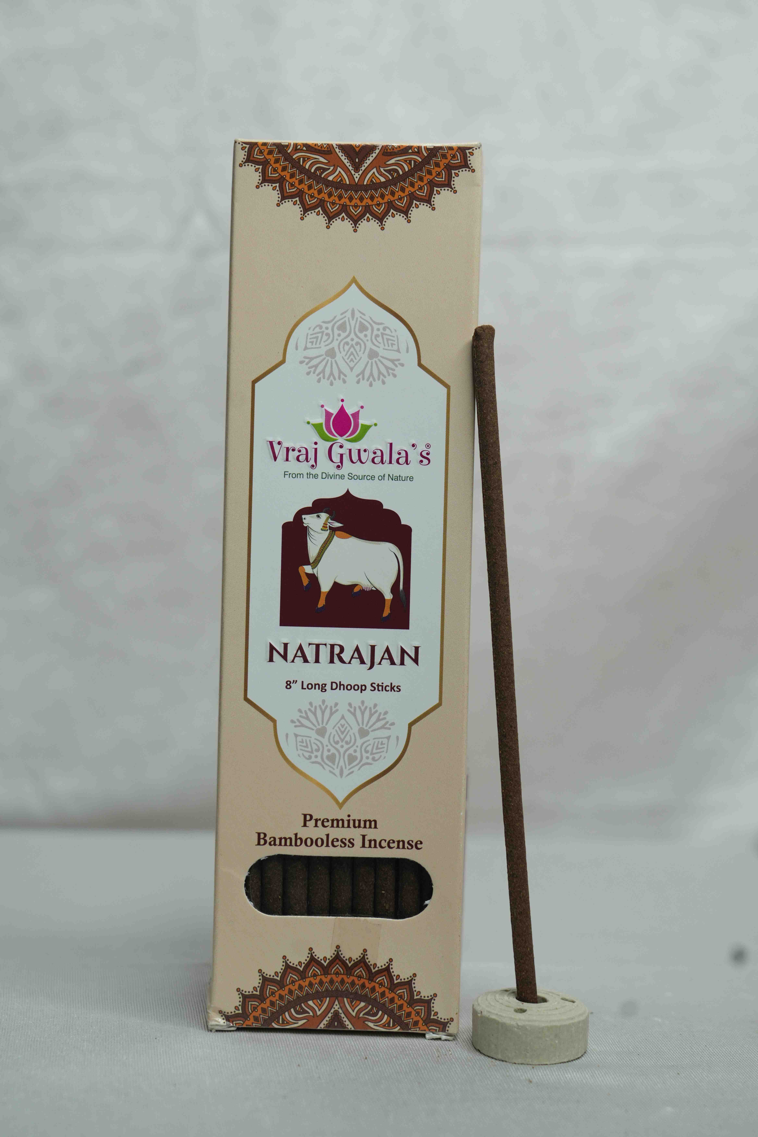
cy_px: 568
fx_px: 1958
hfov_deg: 21.9
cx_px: 379
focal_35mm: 62
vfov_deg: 32.4
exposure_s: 1/100
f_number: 5.6
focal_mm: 62
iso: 400
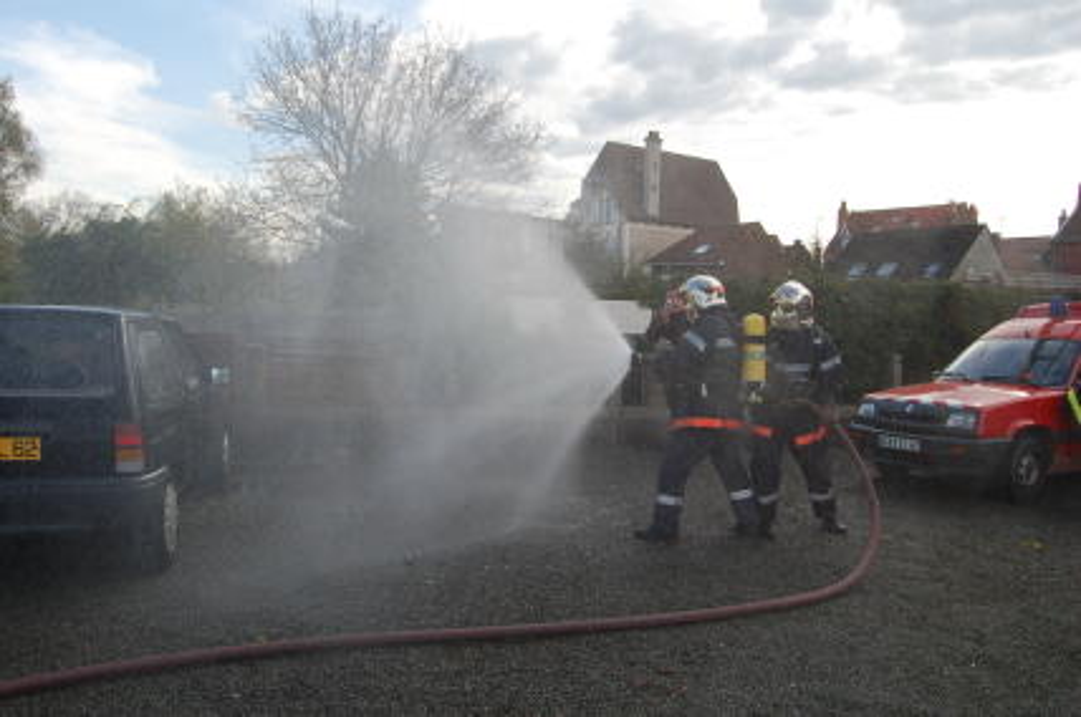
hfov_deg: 67.5
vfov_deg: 47.8
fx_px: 810
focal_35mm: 27
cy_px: 358
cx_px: 540
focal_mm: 18
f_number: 8
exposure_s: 1/250
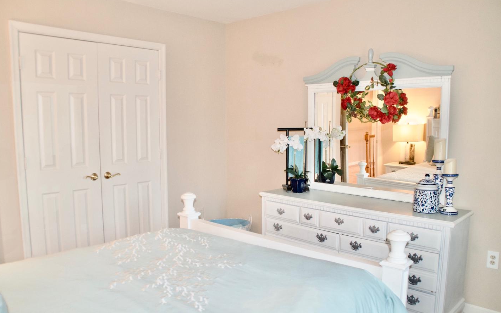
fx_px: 382
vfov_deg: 44.5
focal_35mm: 28
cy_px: 165
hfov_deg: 66.5
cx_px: 246
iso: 1600
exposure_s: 1/60
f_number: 5.6
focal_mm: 18
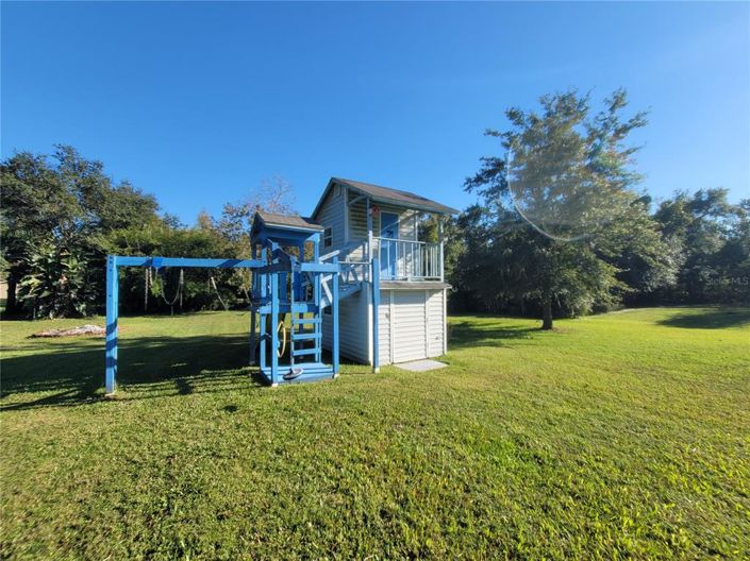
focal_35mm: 13
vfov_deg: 89.9
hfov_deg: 106.2
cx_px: 375
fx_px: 282
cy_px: 280
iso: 64
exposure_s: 1/1293
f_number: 2.2
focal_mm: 2.2
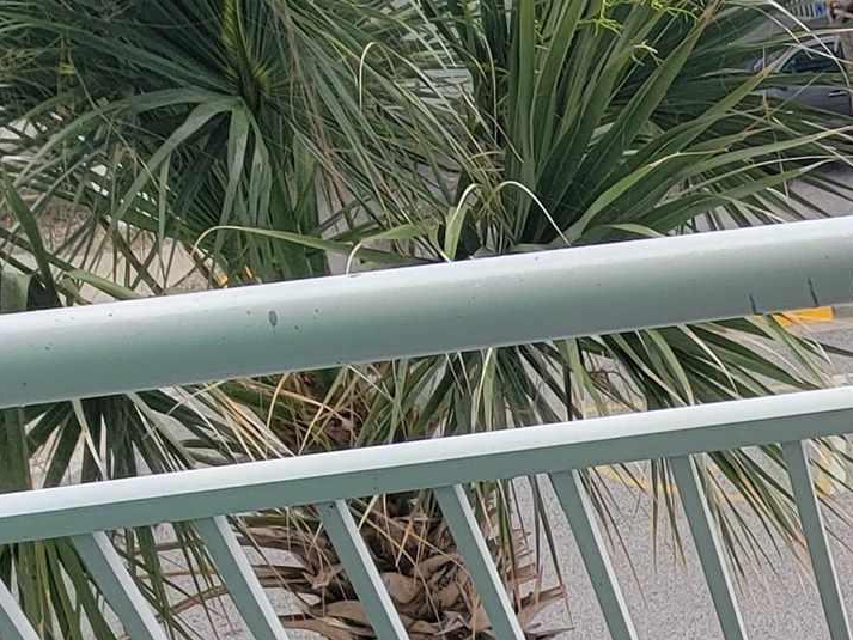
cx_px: 1223
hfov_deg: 26.5
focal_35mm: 56
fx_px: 1380
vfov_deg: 23.4
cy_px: 804
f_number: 2.2
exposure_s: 1/465
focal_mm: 2.2
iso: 50
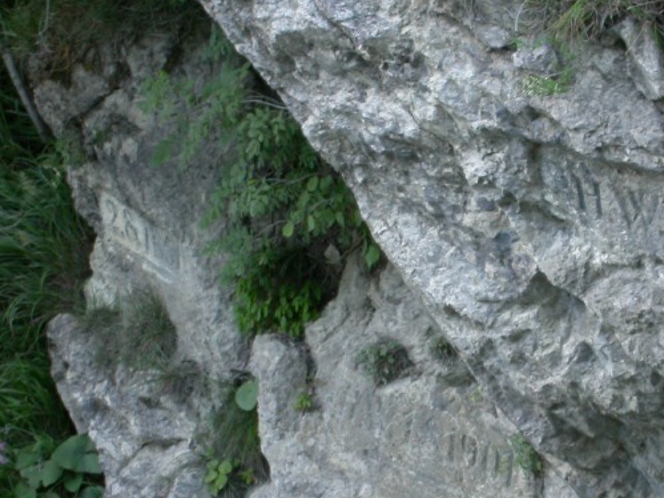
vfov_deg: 6.0
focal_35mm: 247
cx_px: 511
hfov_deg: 8.0
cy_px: 353
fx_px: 4737
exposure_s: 1/4.5
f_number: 5.1
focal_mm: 32
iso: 100
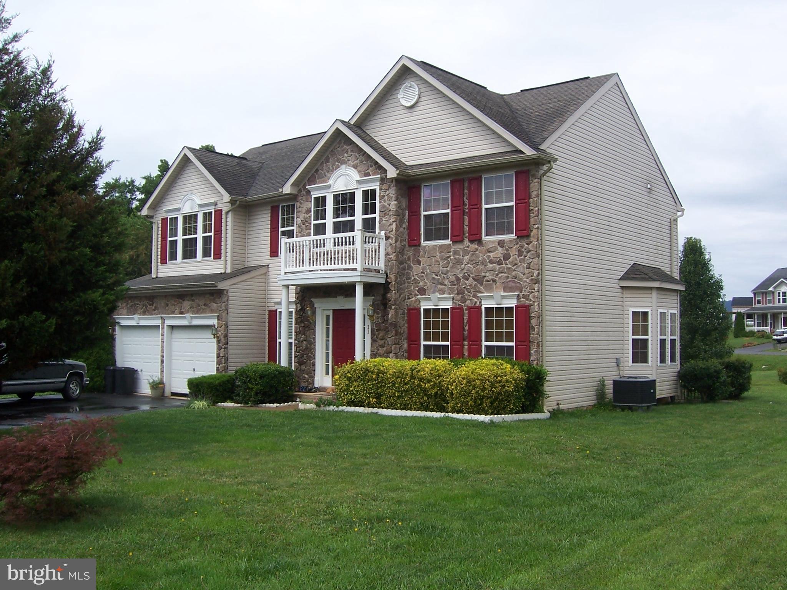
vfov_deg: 39.7
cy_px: 295
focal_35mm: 36
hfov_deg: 51.4
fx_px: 818
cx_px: 394
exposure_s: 1/500
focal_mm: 6
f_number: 4.8
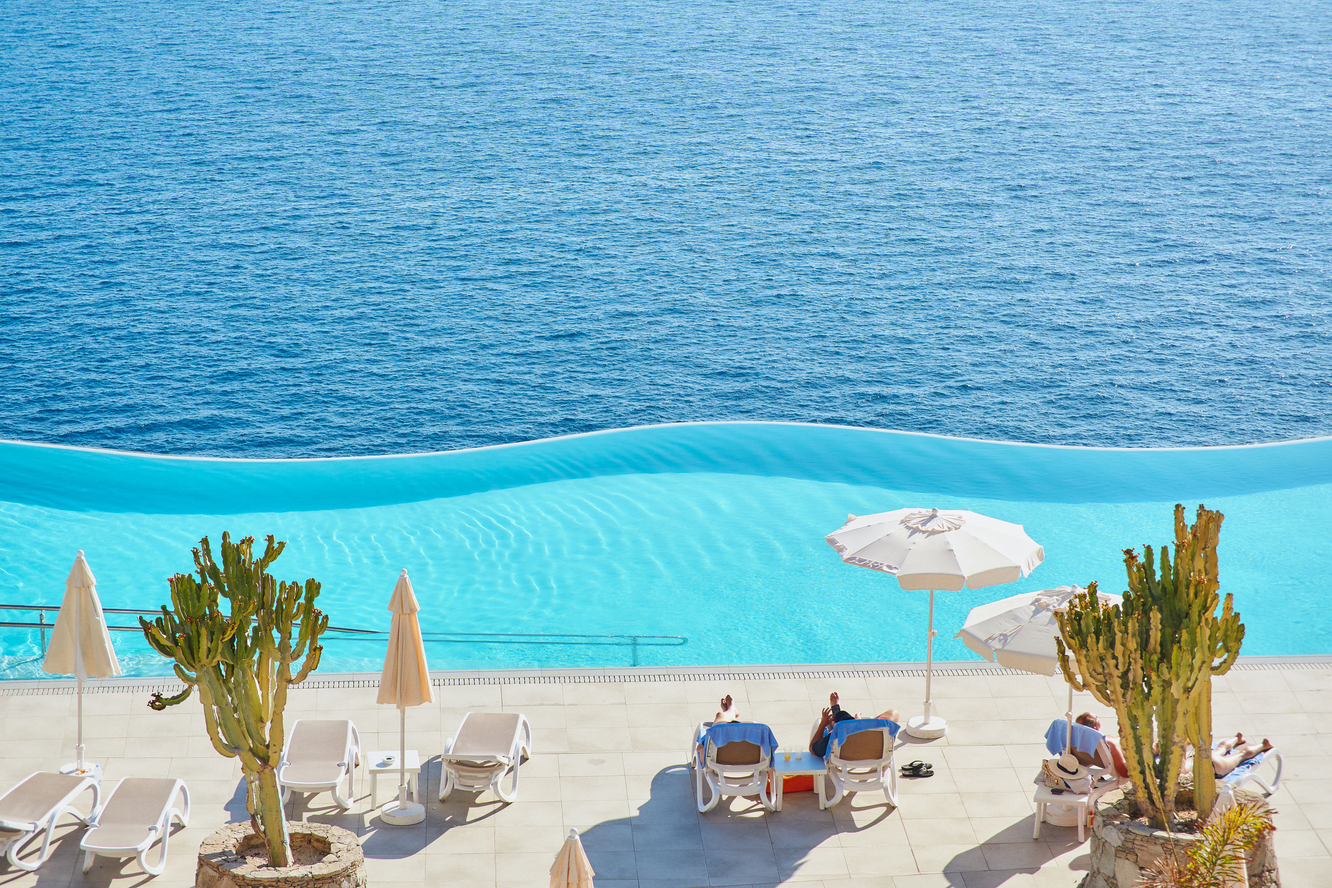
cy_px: 444
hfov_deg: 24.8
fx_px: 3034
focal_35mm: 82
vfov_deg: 16.7
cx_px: 666
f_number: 5.6
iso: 100
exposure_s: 1/400
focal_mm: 55
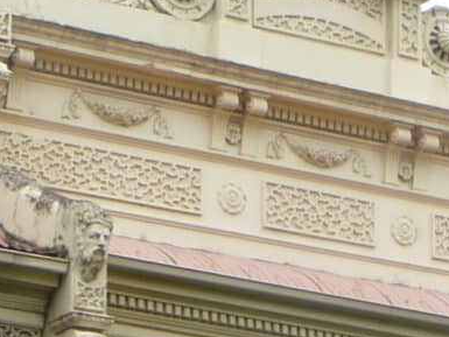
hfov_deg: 8.6
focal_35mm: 226
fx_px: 2932
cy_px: 796
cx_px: 651
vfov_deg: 6.3
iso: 80
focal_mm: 6.1
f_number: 3.6
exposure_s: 1/320
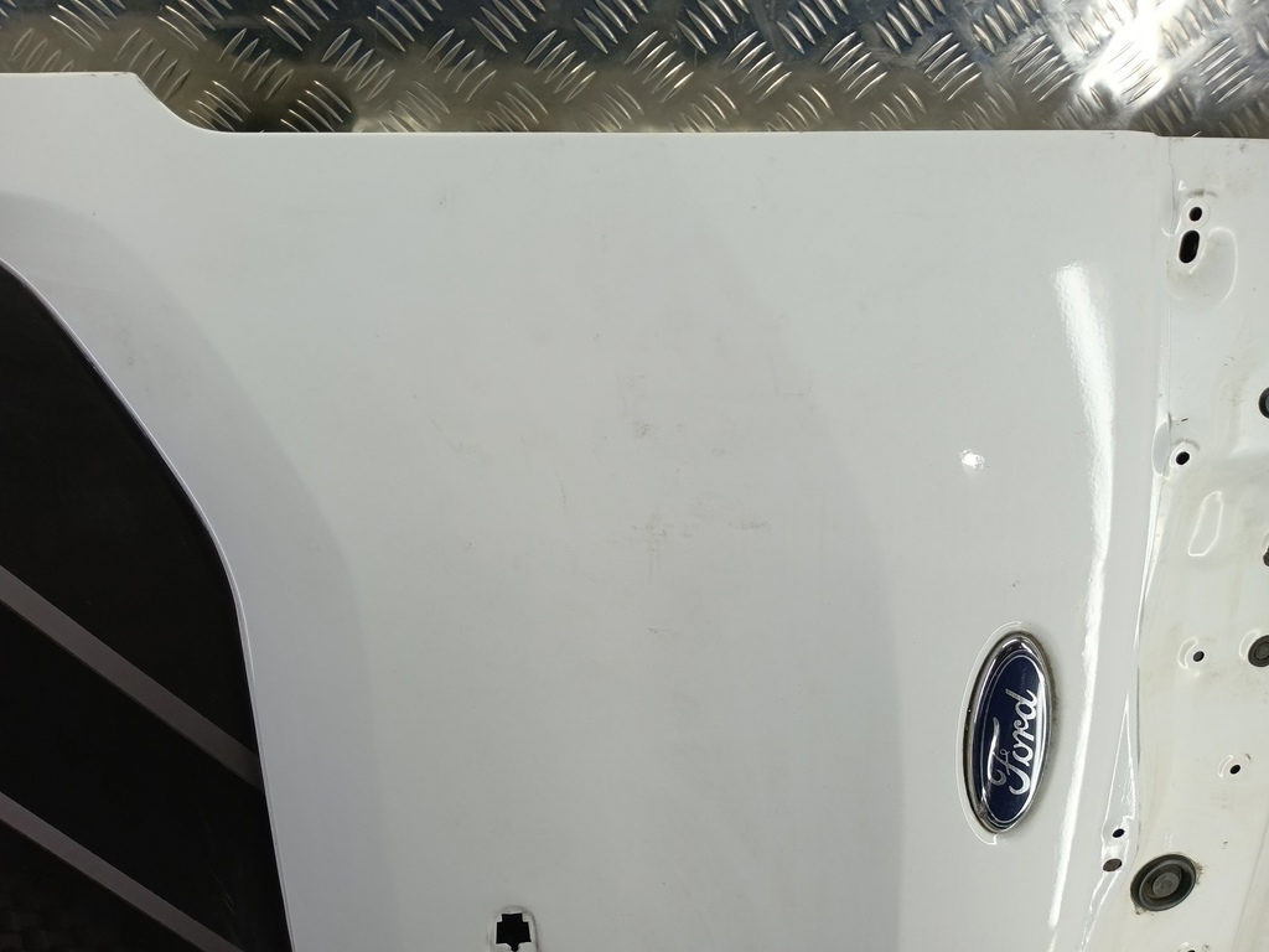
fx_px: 843
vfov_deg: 58.9
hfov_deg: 73.9
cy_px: 476
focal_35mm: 23
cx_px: 634
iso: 114
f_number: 1.6
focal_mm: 4.11
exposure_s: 1/100
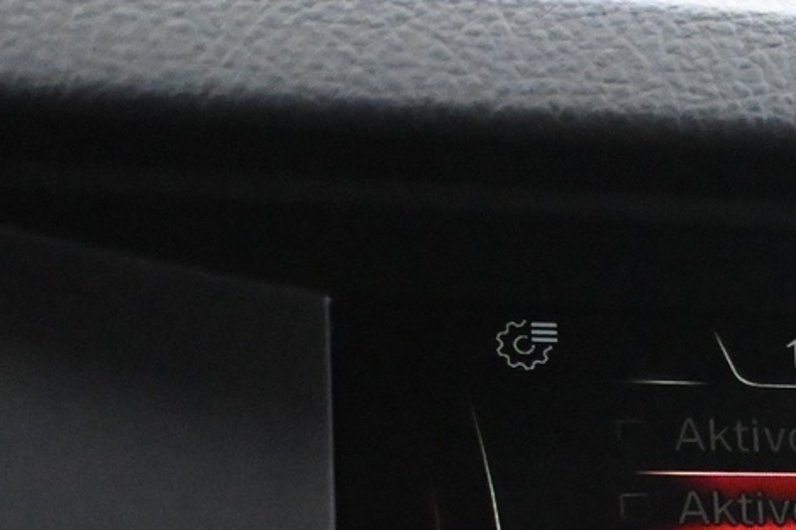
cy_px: 577
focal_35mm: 101
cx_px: 959
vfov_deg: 13.3
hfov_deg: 19.1
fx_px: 2229
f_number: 3.8
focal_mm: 19.5
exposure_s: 1/60
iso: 10000
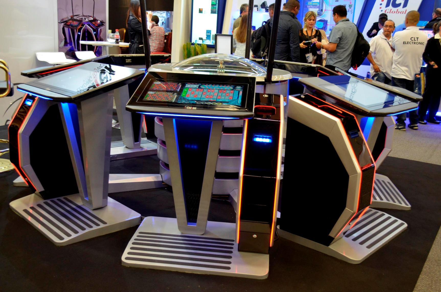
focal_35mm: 39
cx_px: 220
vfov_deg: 34.1
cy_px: 146
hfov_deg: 49.6
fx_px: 477
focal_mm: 26
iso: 900
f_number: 4.2
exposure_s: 1/30
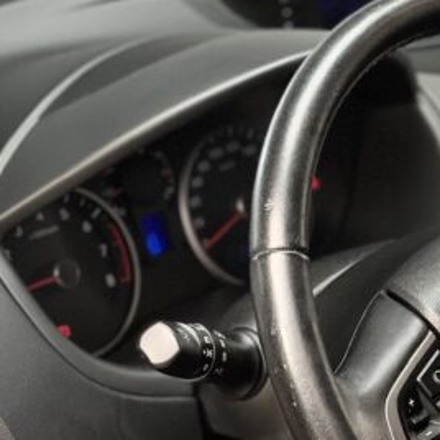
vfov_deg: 8.6
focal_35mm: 203
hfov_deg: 8.6
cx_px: 470
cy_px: 240
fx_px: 2919
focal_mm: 9
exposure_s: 1/121
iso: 250
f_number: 2.8
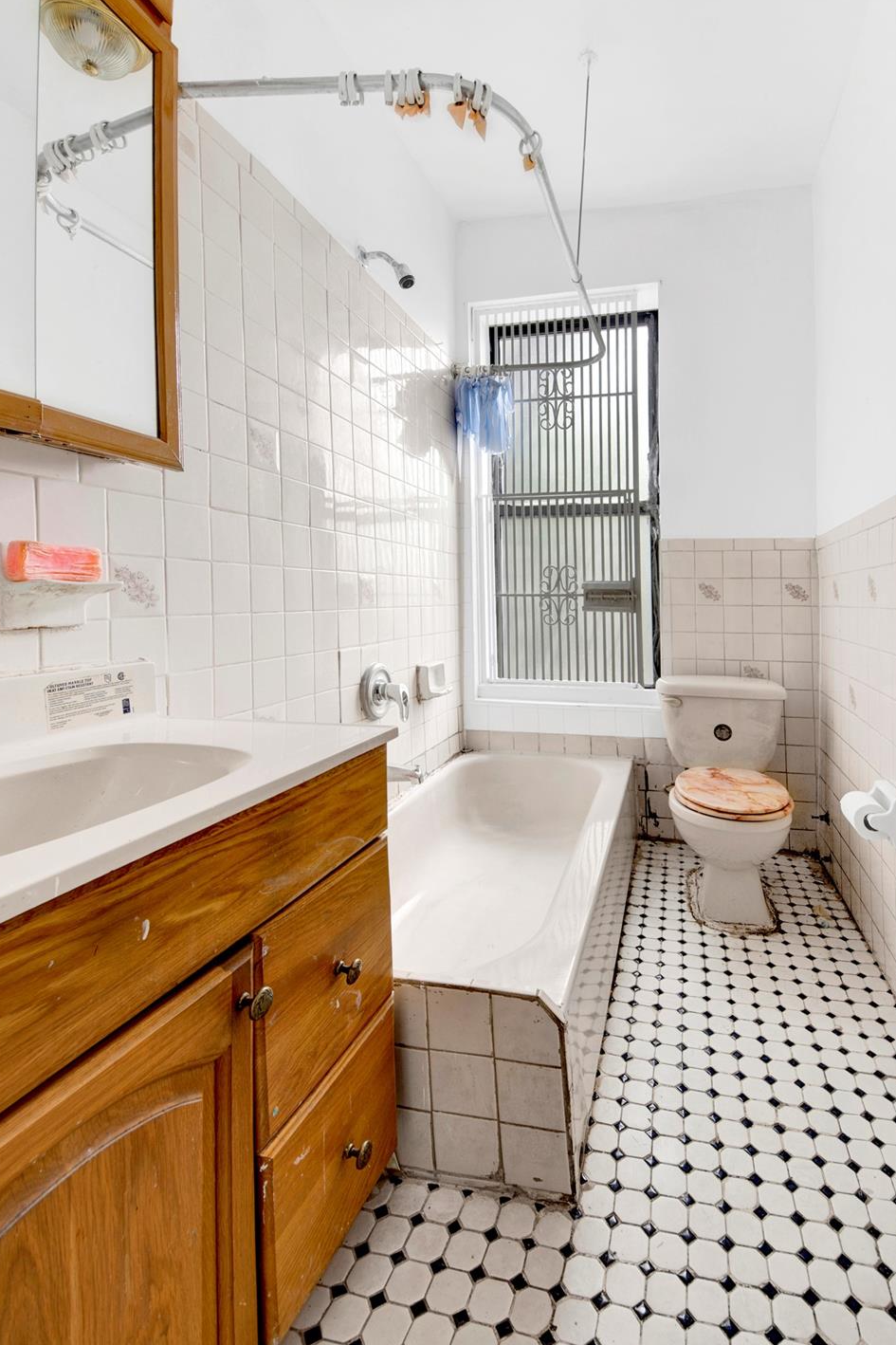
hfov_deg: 81.9
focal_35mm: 14
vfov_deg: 105.0
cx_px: 470
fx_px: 516
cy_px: 677
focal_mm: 8.5
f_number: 8
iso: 100
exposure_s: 1/6
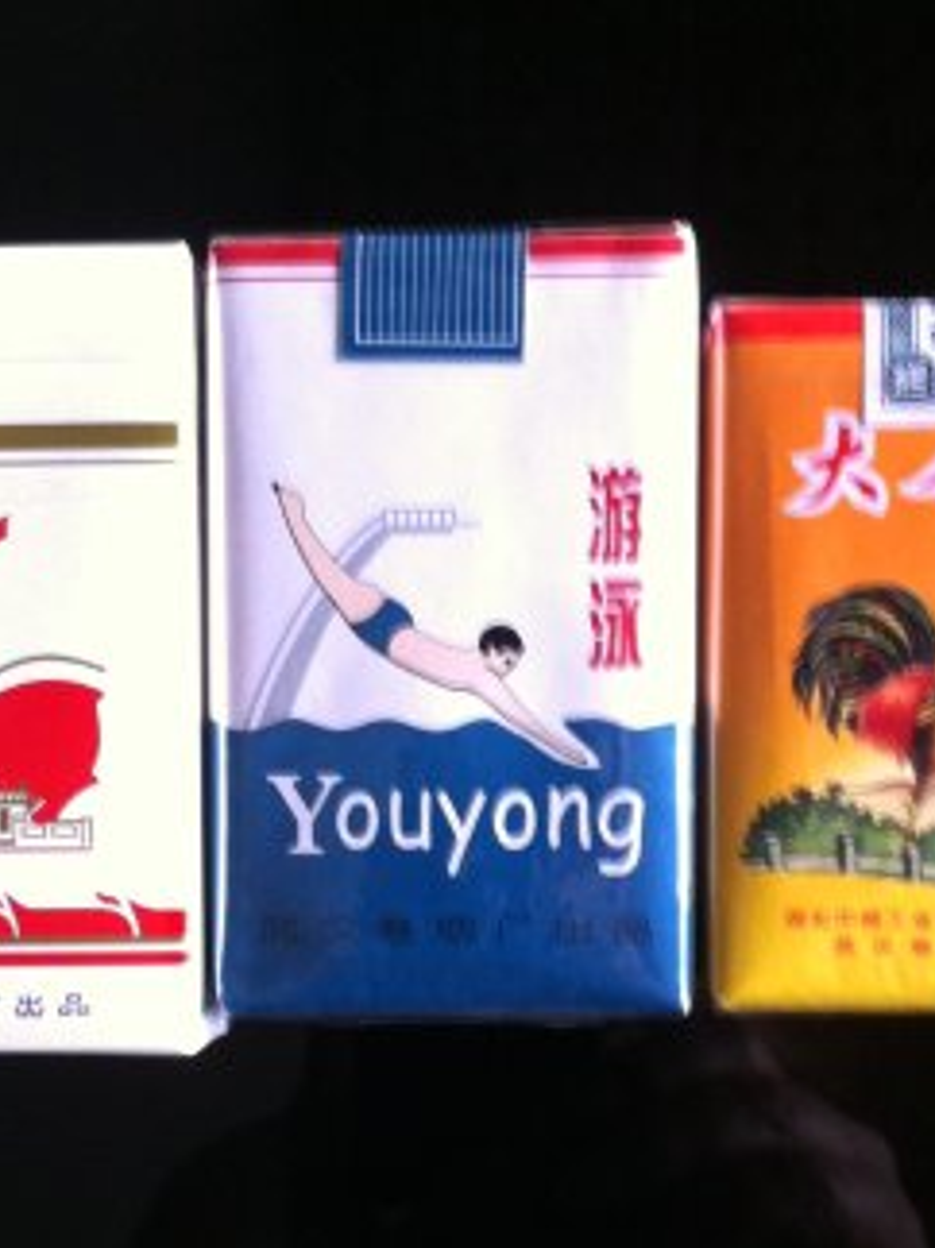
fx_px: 2559
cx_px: 440
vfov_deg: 27.3
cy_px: 796
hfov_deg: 20.7
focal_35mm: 71
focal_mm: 3.85
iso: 160
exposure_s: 1/15
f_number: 2.8
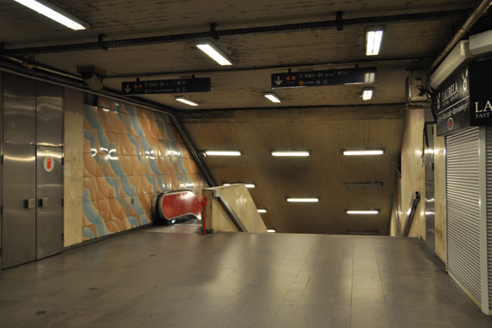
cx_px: 239
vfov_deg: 38.9
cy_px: 160
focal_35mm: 34
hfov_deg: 55.8
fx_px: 465
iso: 400
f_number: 4.5
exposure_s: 1/80
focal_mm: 22
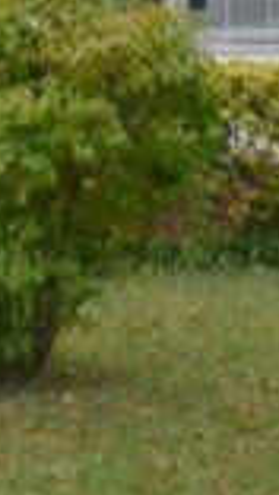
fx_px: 2848
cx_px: 0
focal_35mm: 217
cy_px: 90
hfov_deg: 5.6
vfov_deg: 9.9
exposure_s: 1/800
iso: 5000
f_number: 14
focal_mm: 18
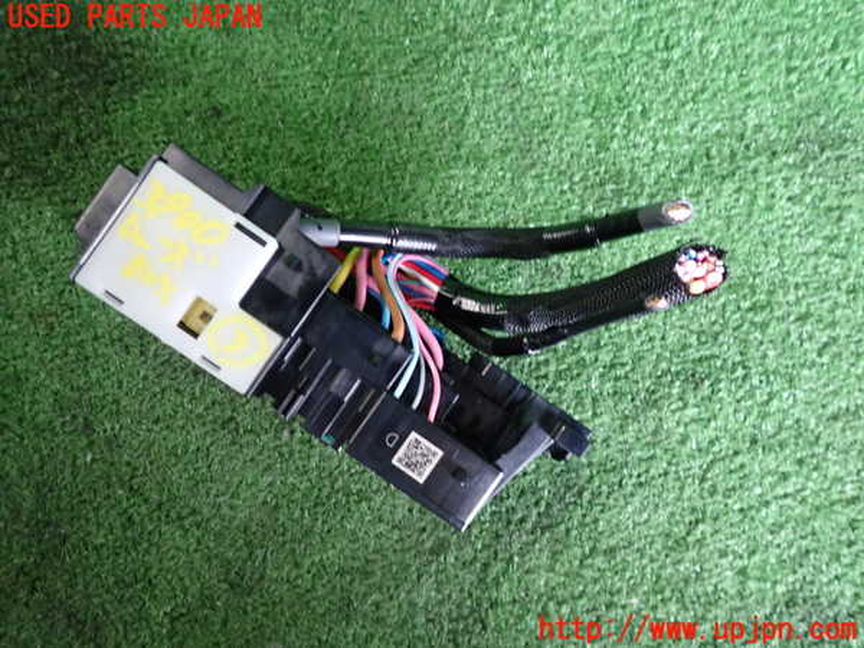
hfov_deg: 69.4
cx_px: 432
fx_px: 624
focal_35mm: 25
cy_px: 324
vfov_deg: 54.9
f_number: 2
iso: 400
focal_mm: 4.5
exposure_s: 1/30
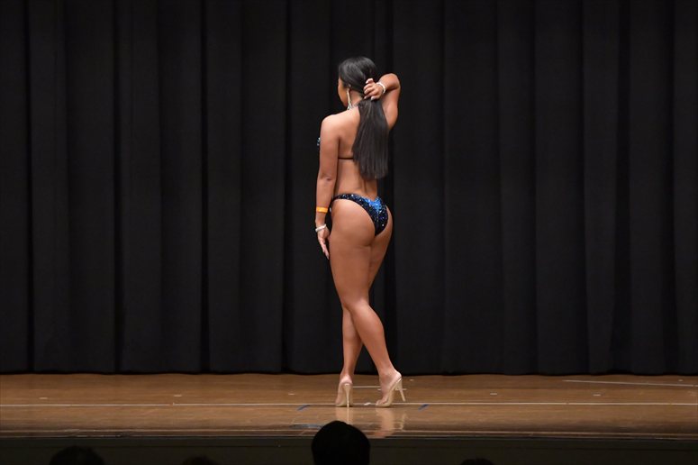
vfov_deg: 6.8
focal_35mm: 202
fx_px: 3915
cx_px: 349
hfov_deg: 10.2
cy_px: 232
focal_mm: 135
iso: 6400
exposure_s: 1/400
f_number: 5.6
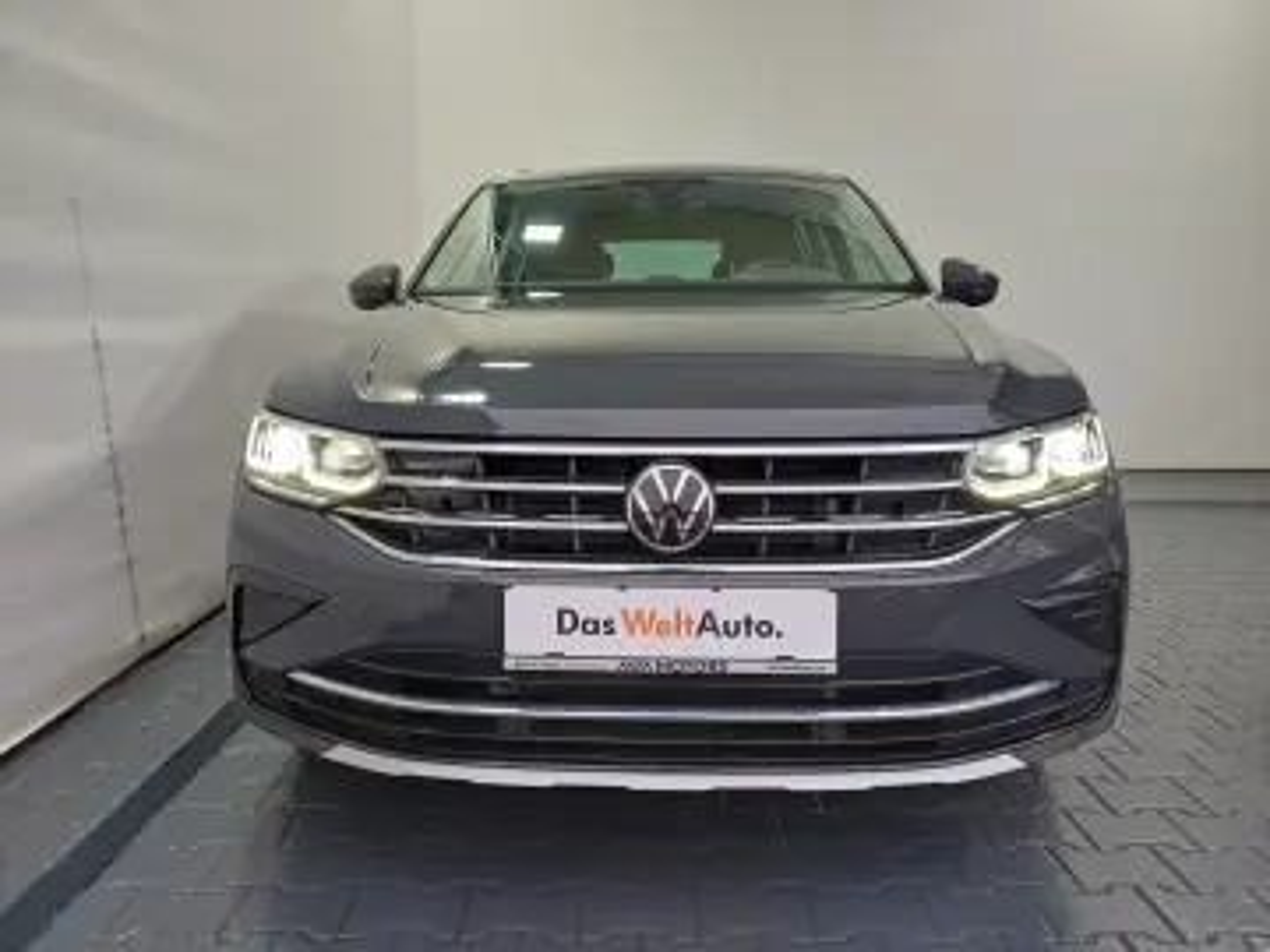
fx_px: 917
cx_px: 635
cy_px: 476
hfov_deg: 69.4
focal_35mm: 25
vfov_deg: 54.9
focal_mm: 4.65
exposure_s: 1/60
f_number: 1.8
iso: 100
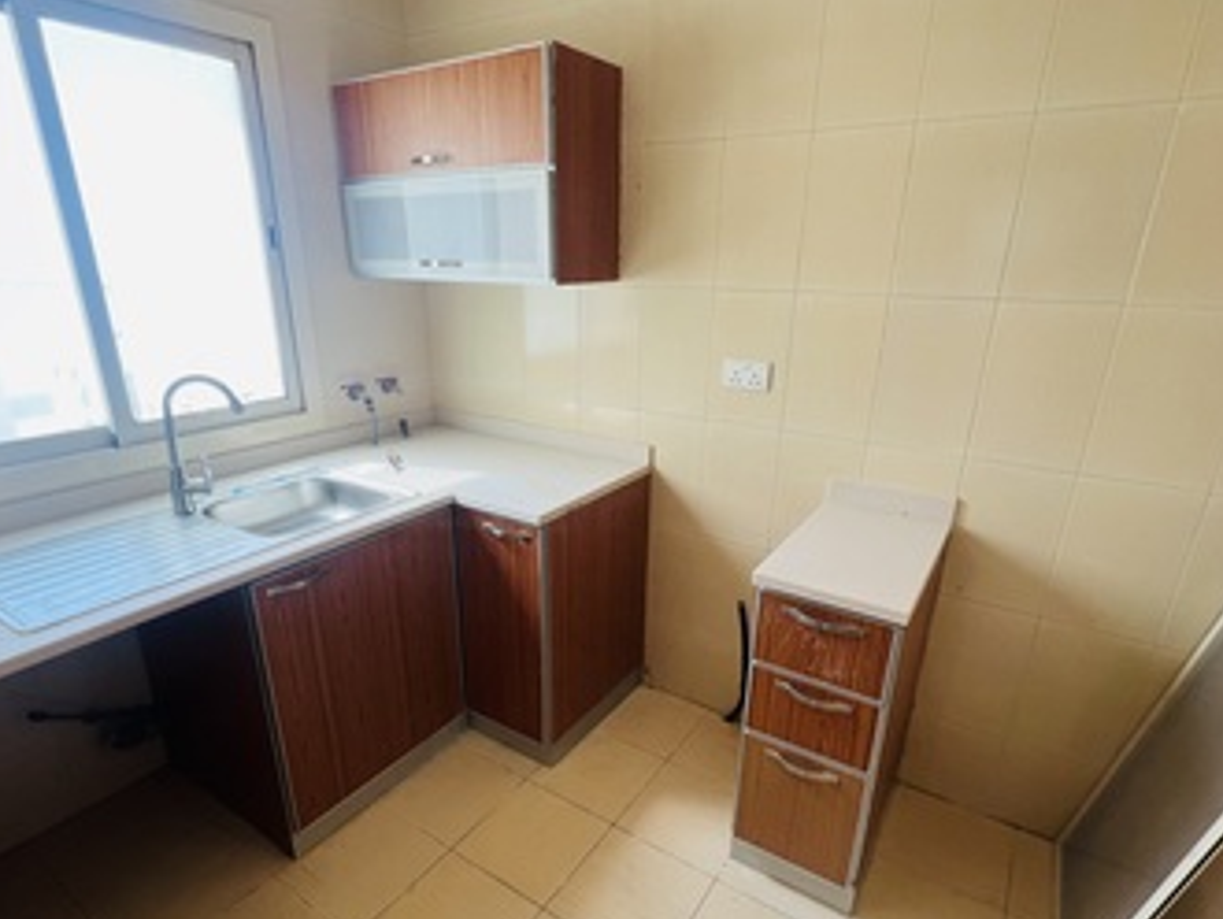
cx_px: 602
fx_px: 636
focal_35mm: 18
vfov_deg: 71.4
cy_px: 510
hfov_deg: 87.7
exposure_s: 1/99
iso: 40
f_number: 1.8
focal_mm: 1.57
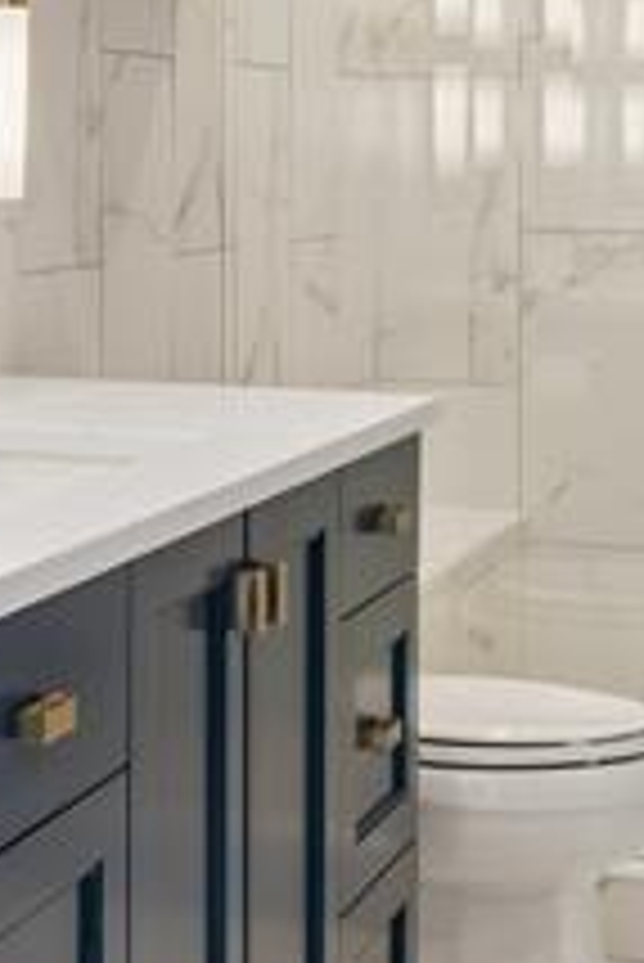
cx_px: 72
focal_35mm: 86
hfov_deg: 15.7
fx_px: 2304
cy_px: 162
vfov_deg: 23.2
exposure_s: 1/40
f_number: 7.1
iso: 200
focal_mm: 16
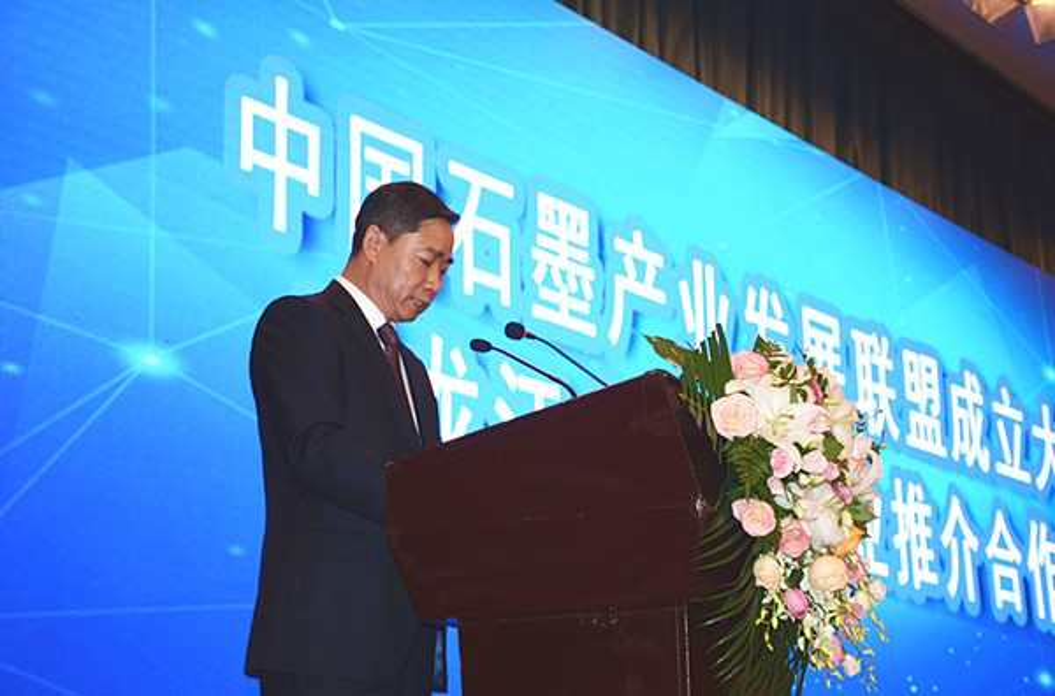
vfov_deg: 21.4
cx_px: 528
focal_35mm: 63
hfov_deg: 32.0
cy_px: 348
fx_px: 1840
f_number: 4.5
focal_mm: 42
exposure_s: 1/60
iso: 280
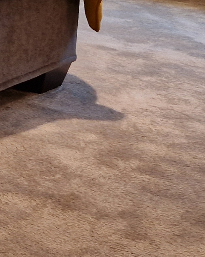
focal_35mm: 116
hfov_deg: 10.2
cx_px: -384
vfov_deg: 15.7
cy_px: -89
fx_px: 880
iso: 80
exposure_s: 1/100
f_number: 1.8
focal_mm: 5.4
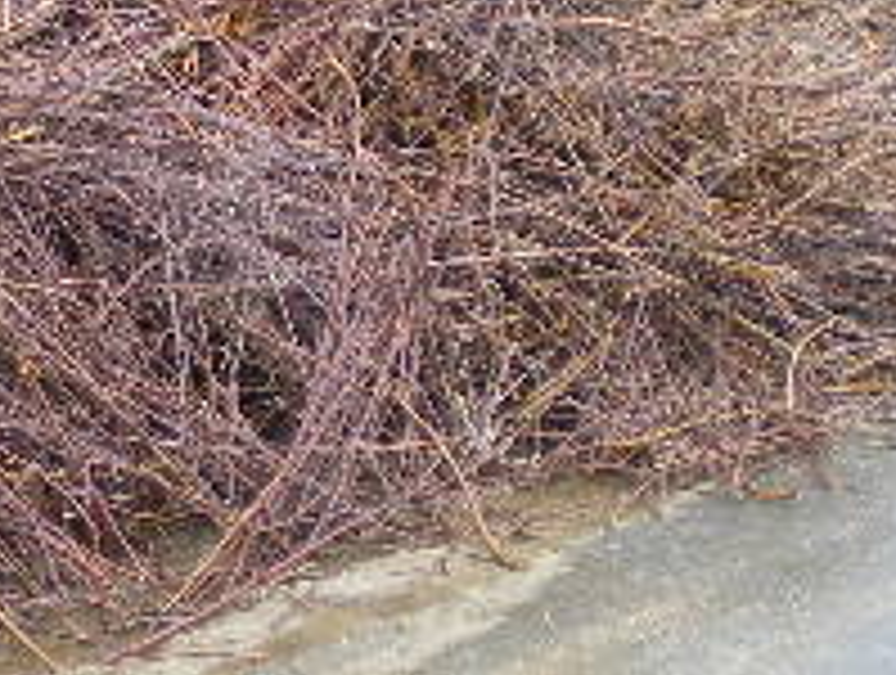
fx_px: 3164
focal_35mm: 122
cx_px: -234
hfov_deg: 15.4
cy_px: 68
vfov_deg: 12.1
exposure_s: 1/50
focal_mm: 6.3
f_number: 3.1
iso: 64
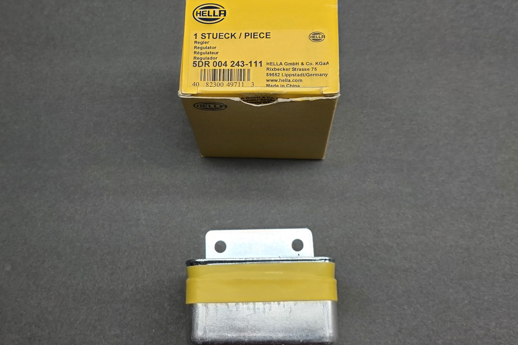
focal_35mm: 24
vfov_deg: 53.1
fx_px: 345
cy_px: 175
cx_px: 260
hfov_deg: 73.7
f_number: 1.7
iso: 16
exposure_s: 1/120
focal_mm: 6.3
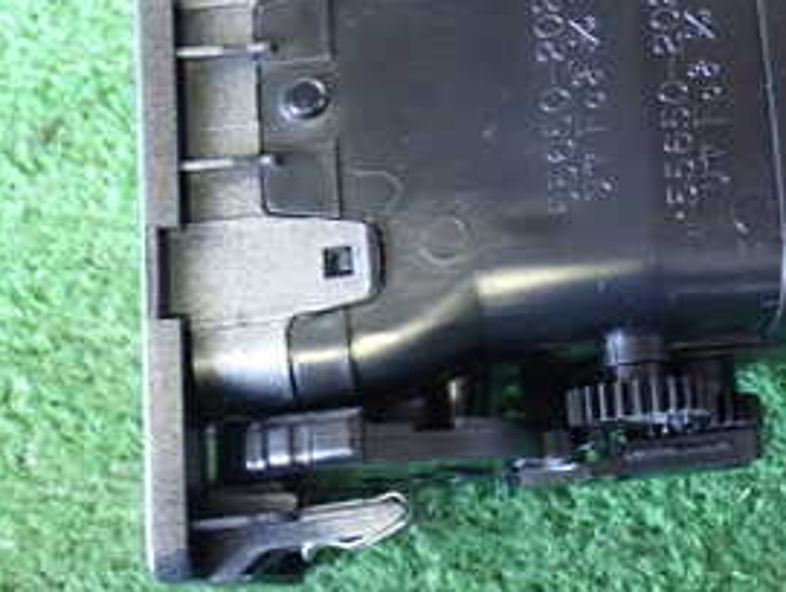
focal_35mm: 84
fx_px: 1910
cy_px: 87
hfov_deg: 22.8
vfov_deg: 17.4
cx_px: 676
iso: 800
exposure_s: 1/25
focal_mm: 6.83
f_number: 2.7
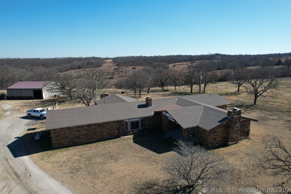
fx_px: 186
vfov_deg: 55.1
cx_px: 143
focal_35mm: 23
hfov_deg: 76.1
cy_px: 93
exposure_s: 1/1600
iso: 100
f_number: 2.8
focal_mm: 8.38
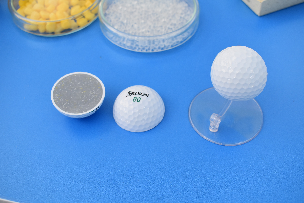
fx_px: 355
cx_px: 152
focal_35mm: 42
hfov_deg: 46.4
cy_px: 102
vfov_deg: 31.9
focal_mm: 28
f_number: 6.3
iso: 400
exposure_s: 1/160
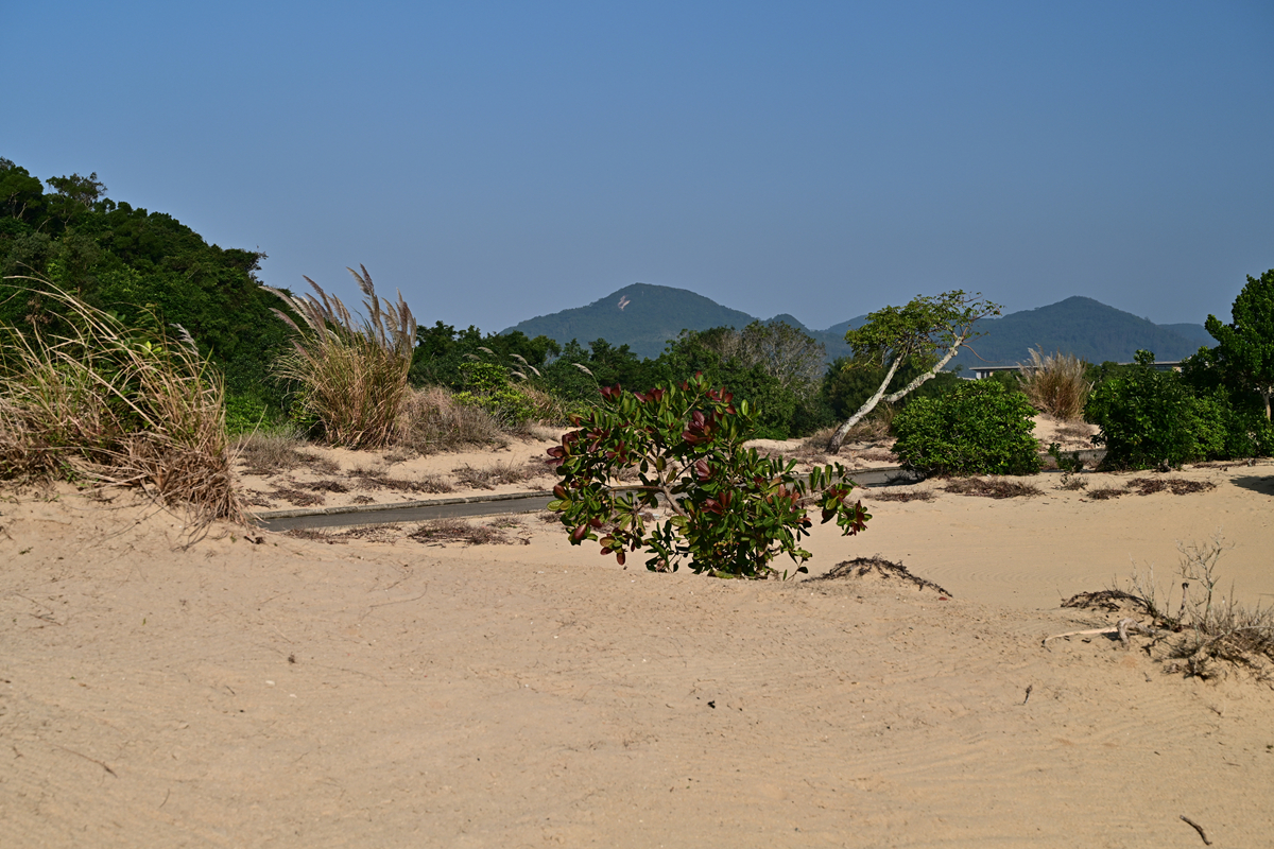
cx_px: 637
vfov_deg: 28.1
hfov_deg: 41.1
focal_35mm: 48
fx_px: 1699
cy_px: 424
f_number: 9
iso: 100
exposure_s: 1/250
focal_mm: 48
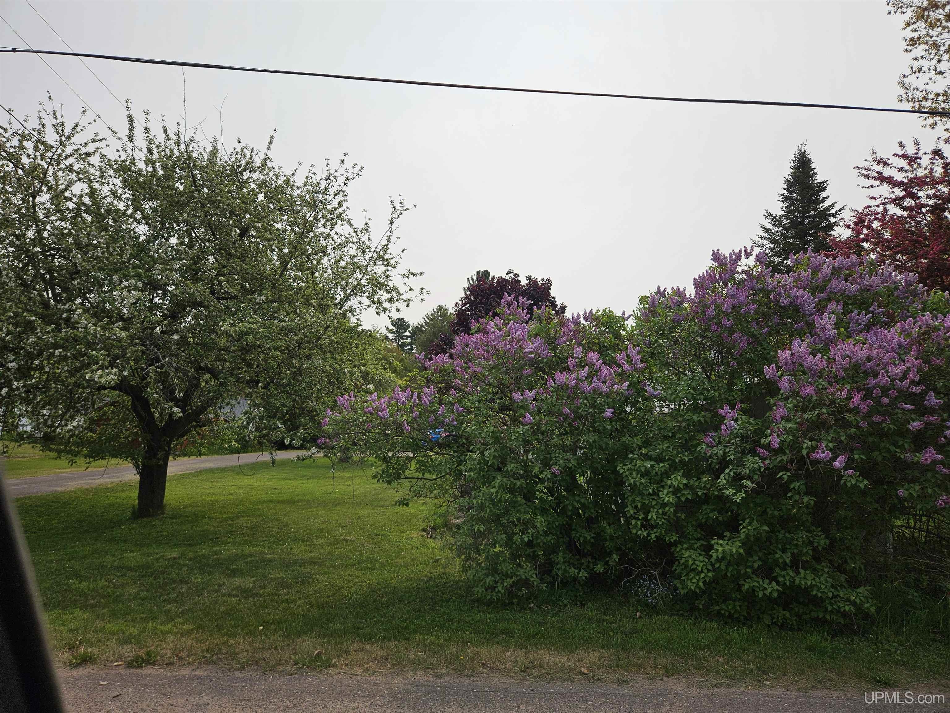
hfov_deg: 73.9
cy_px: 356
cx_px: 475
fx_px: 631
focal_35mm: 23
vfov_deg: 58.9
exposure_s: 1/3026
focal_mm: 5.4
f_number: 1.8
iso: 25
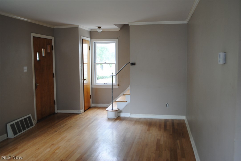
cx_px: 120
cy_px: 80
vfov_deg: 40.0
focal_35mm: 33
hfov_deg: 57.2
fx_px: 221
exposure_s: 1/40
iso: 200
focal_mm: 22
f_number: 4
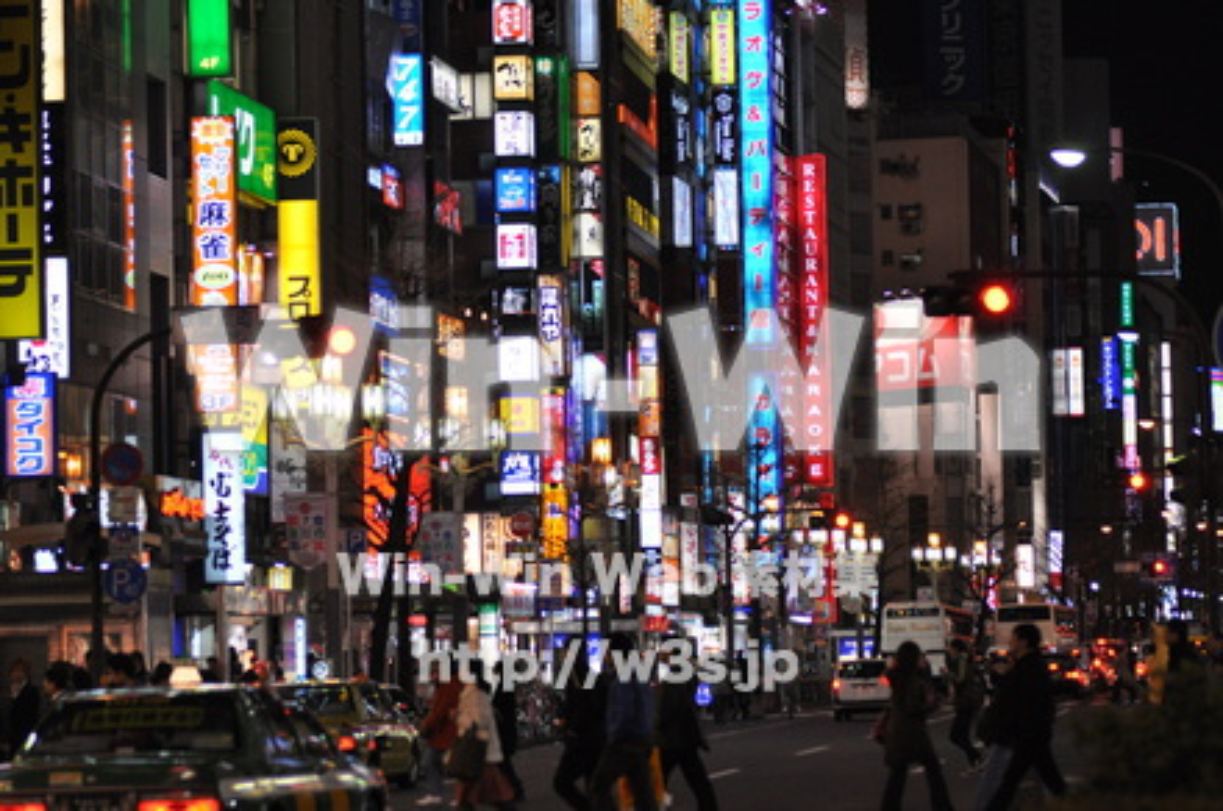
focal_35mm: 135
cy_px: 406
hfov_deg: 15.2
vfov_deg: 10.1
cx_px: 612
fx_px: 4579
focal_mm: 90
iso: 800
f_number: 3.5
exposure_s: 1/200
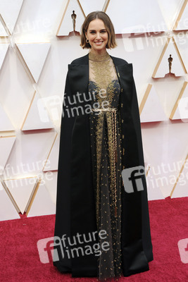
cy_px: 141
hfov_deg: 20.0
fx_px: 532
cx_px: 94
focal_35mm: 68
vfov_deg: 29.6
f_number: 6.3
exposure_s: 1/200
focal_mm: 68
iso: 800
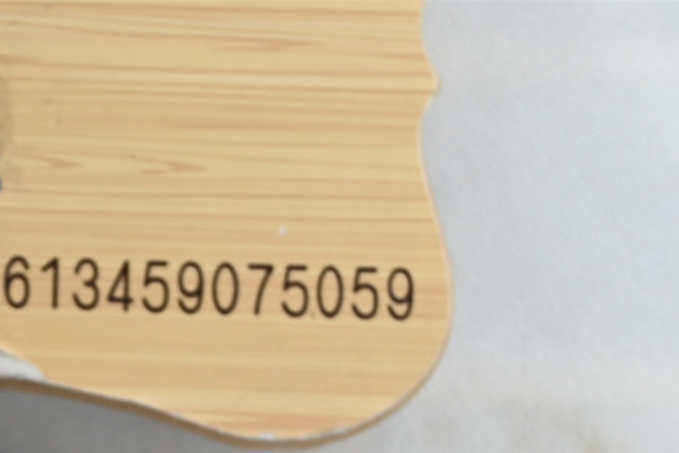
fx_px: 2754
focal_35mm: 146
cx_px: -151
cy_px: 611
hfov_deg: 13.6
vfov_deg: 9.2
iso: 100
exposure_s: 1/40
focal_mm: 36
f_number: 5.3
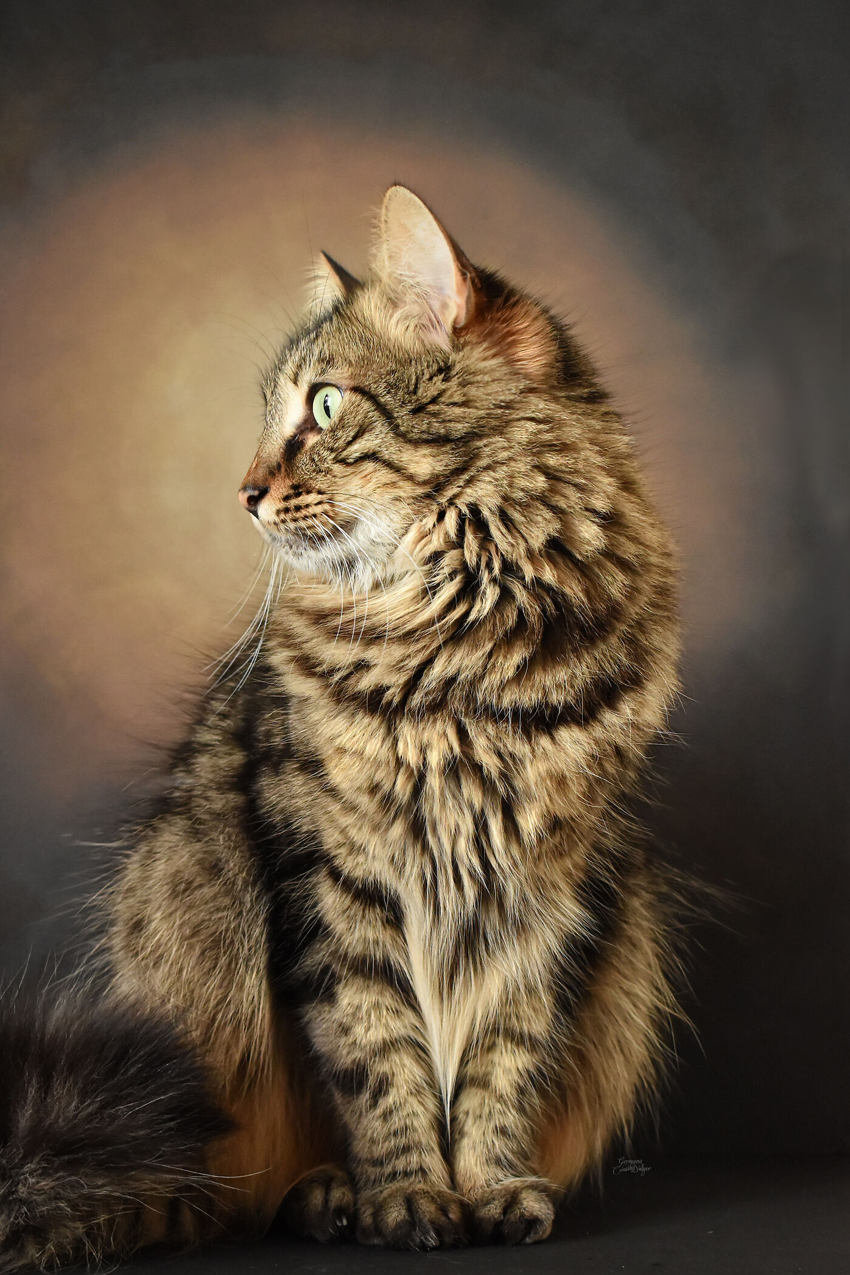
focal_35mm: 55
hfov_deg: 24.6
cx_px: 365
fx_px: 1948
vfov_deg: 36.2
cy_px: 721
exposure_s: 1/30
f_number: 5.6
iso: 2000
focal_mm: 32
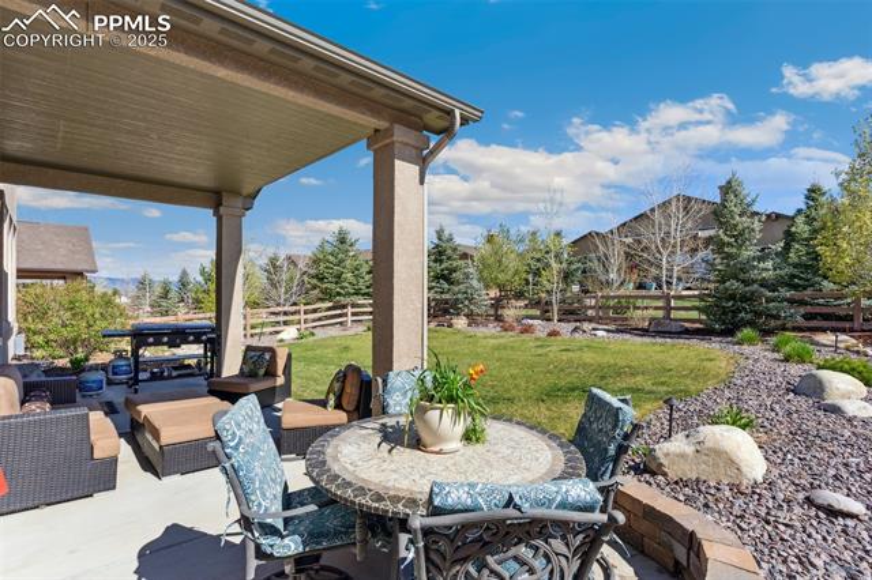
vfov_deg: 70.4
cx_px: 436
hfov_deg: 93.3
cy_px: 290
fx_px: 412
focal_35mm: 17
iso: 100
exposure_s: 1/80
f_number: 11
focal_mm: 17
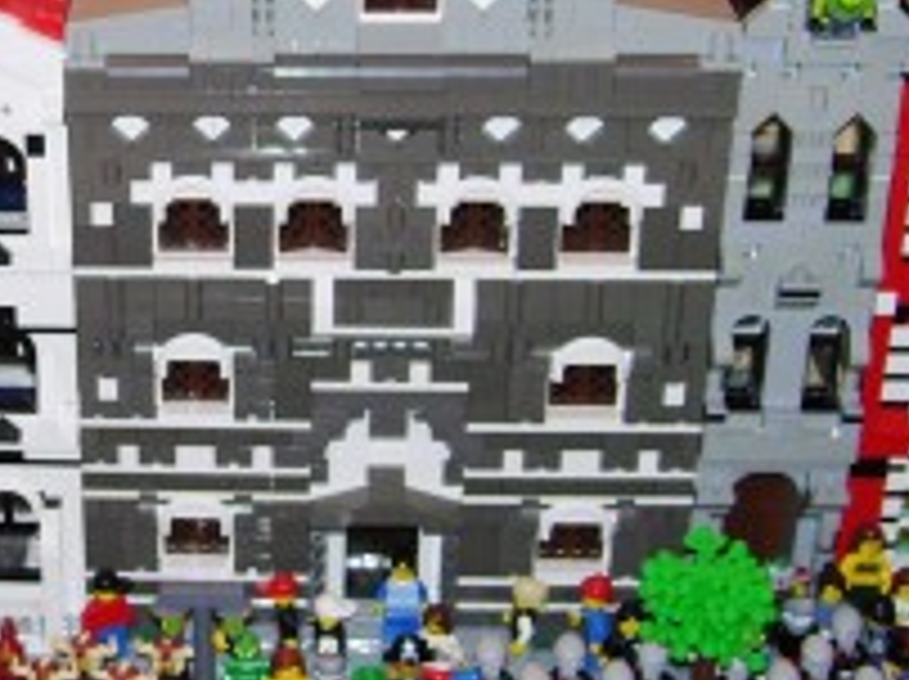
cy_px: 176
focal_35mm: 80
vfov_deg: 18.3
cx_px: -36
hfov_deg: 23.3
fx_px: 2098
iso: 80
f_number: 2.7
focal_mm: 6
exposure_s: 1/60
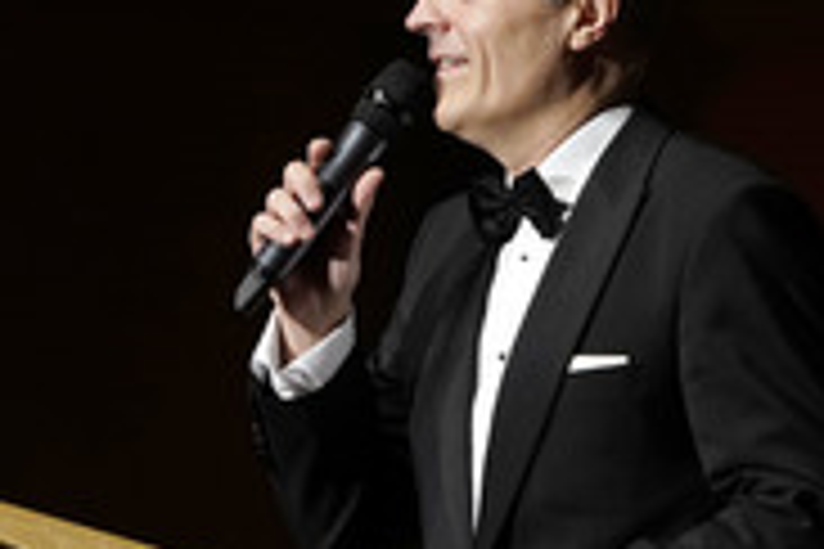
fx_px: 17074
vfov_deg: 1.8
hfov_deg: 2.8
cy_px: 410
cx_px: 583
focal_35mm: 746
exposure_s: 1/320
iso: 4000
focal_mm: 303
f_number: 6.3
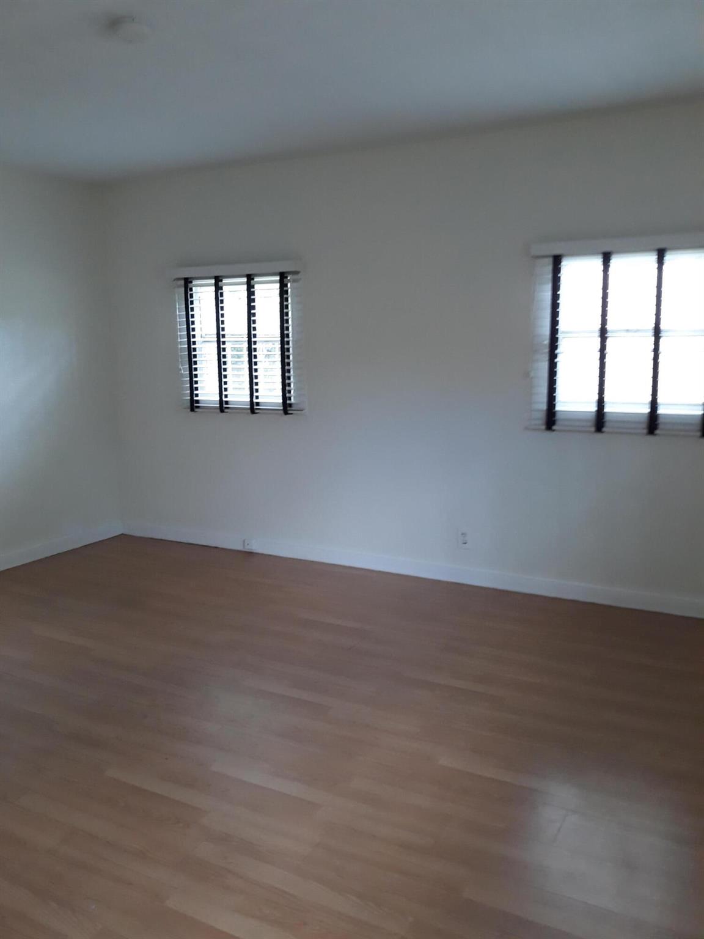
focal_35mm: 28
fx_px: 759
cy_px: 470
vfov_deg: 63.4
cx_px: 352
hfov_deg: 49.7
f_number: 1.7
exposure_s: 1/40
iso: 160
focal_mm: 3.7
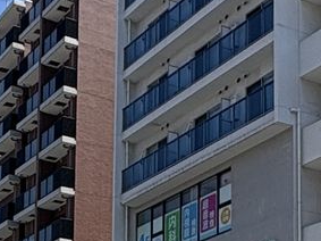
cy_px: 373
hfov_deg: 19.8
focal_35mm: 99
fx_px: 918
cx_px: 149
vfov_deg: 13.9
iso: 50
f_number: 2.2
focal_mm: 2.22
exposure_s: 1/1236
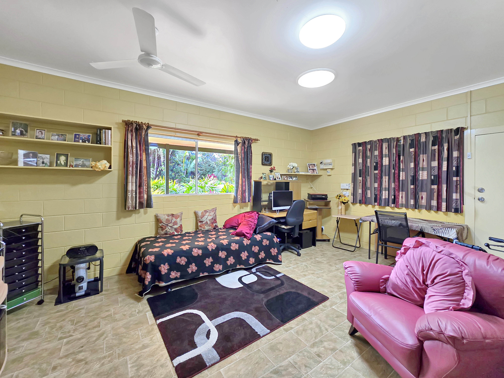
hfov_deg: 106.2
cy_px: 189
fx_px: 189
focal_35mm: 13
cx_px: 252
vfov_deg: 89.9
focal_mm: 2.2
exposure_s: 1/50
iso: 200
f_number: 2.2
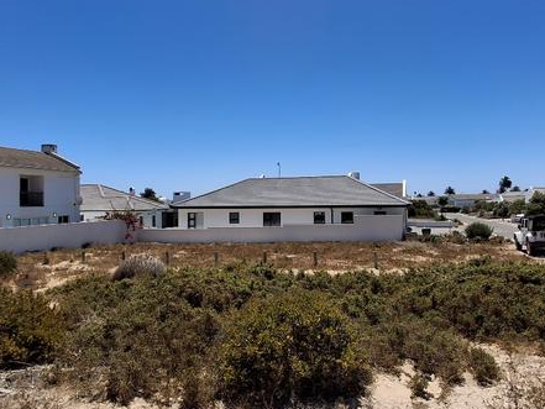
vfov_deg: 48.2
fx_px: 457
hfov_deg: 61.6
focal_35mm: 29
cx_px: 273
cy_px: 204
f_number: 2.2
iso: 40
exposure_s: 1/2012
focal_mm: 1.64
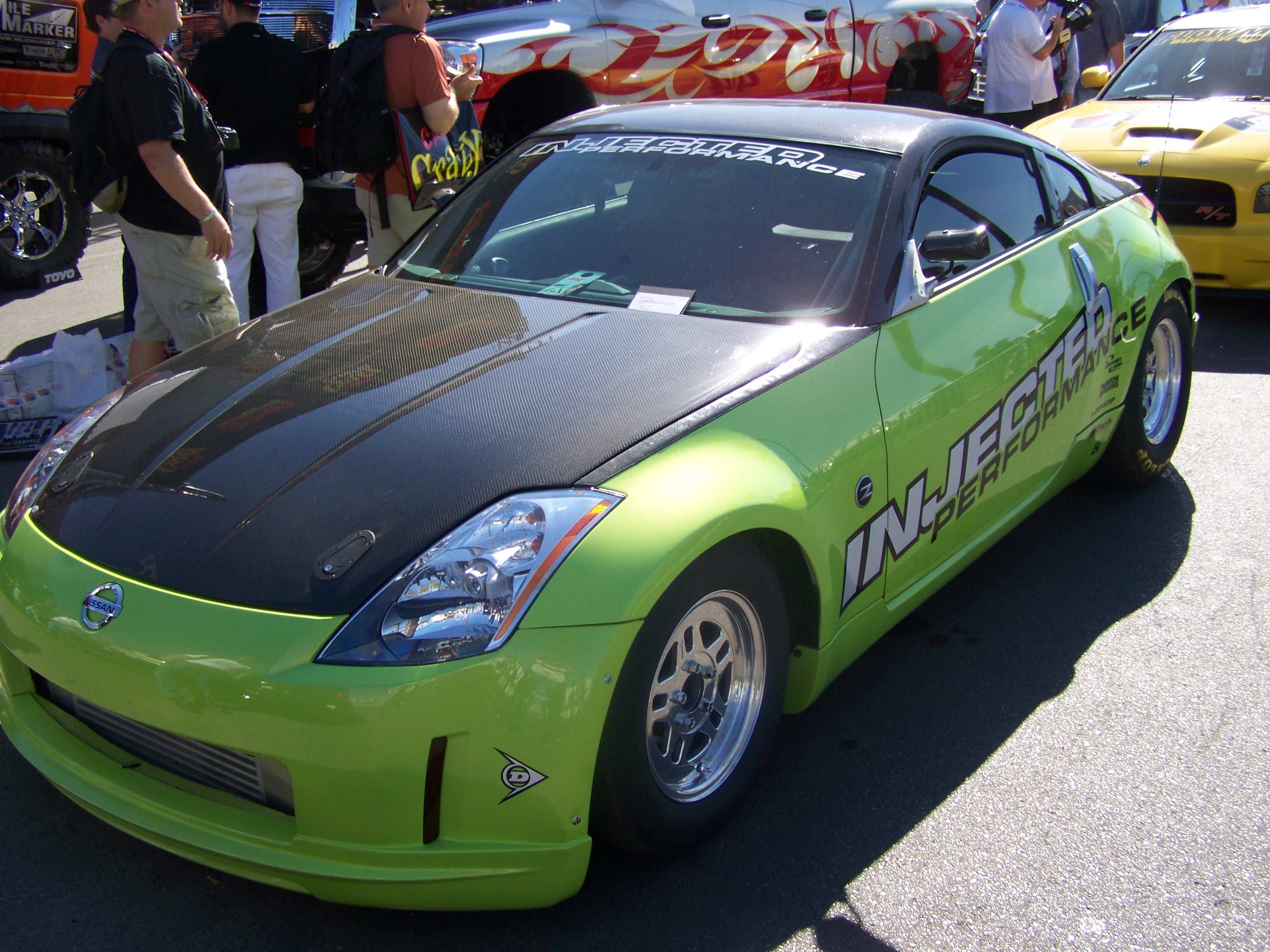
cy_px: 476
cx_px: 635
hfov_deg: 45.8
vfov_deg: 35.1
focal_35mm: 41
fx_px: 1504
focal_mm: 6.7
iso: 64
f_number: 2.8
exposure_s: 1/500
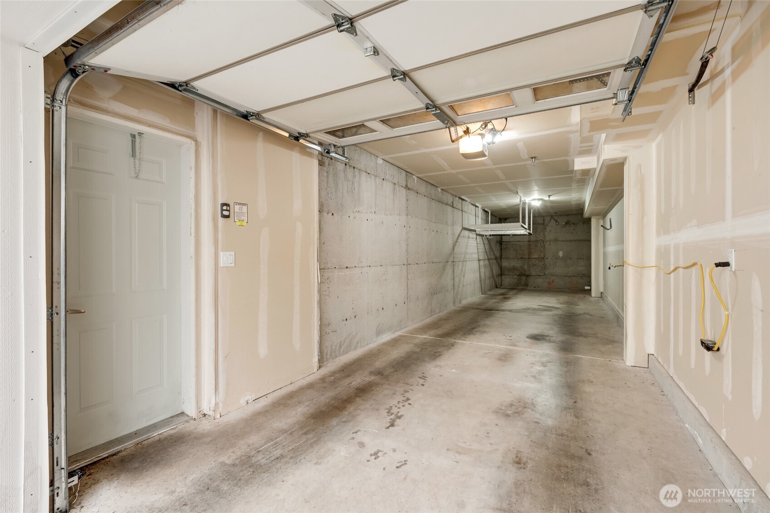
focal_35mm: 16
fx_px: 353
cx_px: 385
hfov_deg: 95.0
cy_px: 256
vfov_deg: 72.0
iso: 400
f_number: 9
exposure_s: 1/250
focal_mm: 16.5
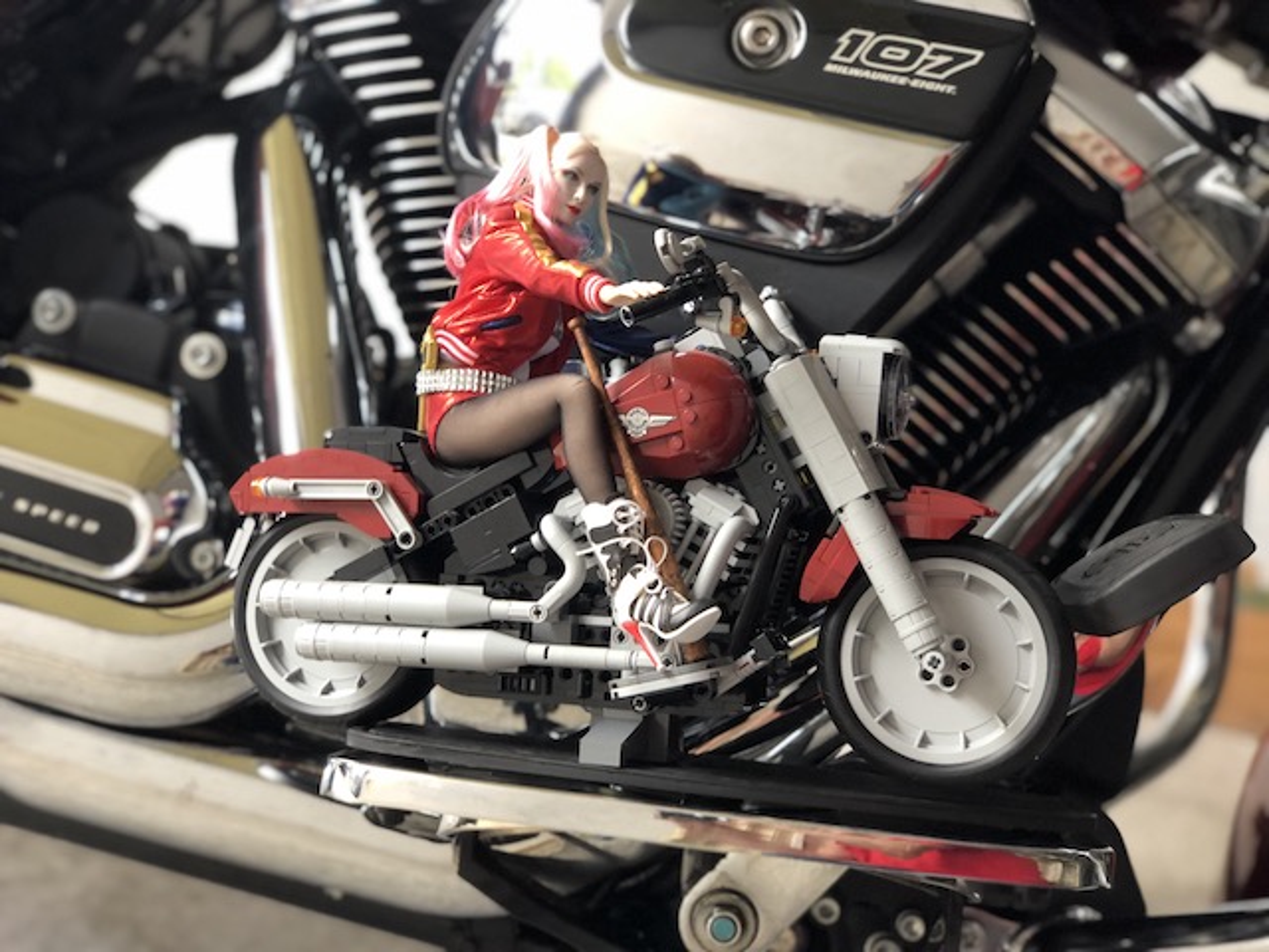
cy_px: 476
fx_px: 1906
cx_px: 634
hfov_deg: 36.8
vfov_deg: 28.0
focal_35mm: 52
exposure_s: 1/40
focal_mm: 6
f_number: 2.4
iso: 100
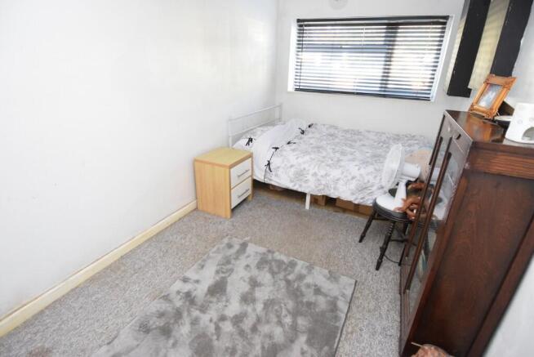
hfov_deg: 90.0
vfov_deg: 67.5
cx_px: 267
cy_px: 178
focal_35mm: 18
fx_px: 267
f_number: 4
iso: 2000
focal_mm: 12
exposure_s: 1/60
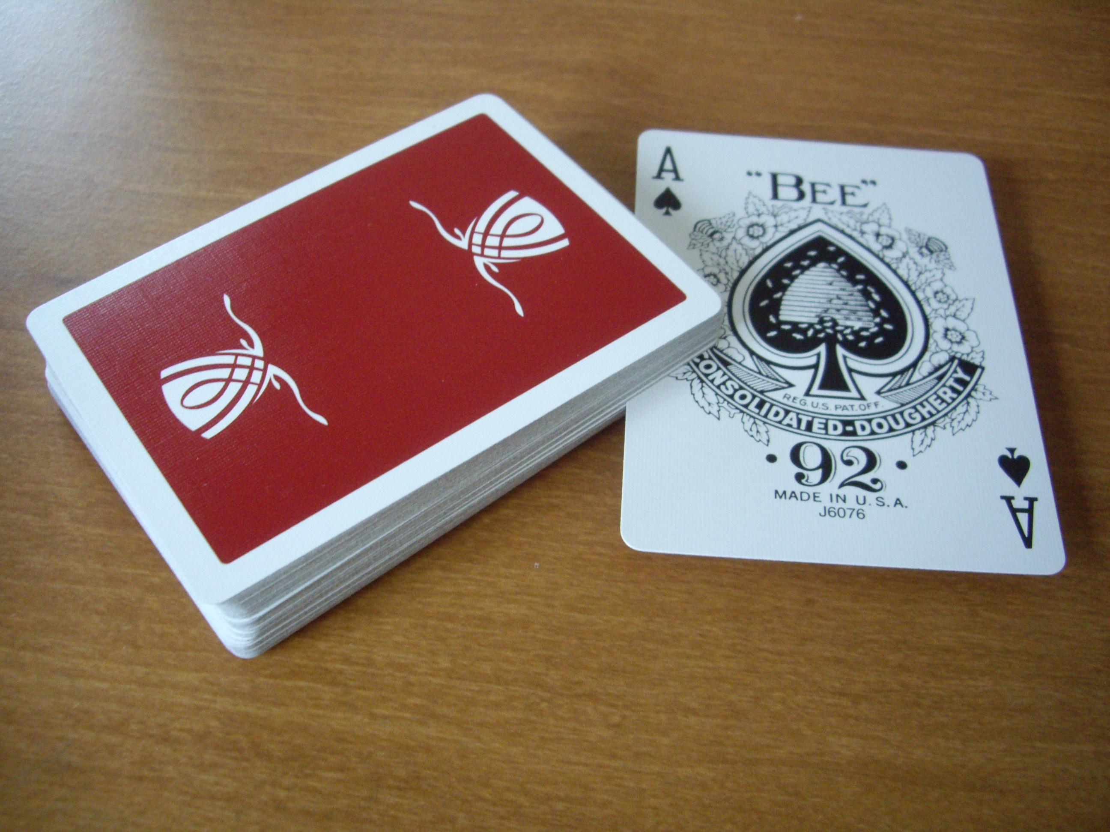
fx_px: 1219
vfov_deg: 37.7
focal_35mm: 38
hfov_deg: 49.0
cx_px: 555
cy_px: 416
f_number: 2.8
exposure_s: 1/25
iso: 400
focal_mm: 7.9
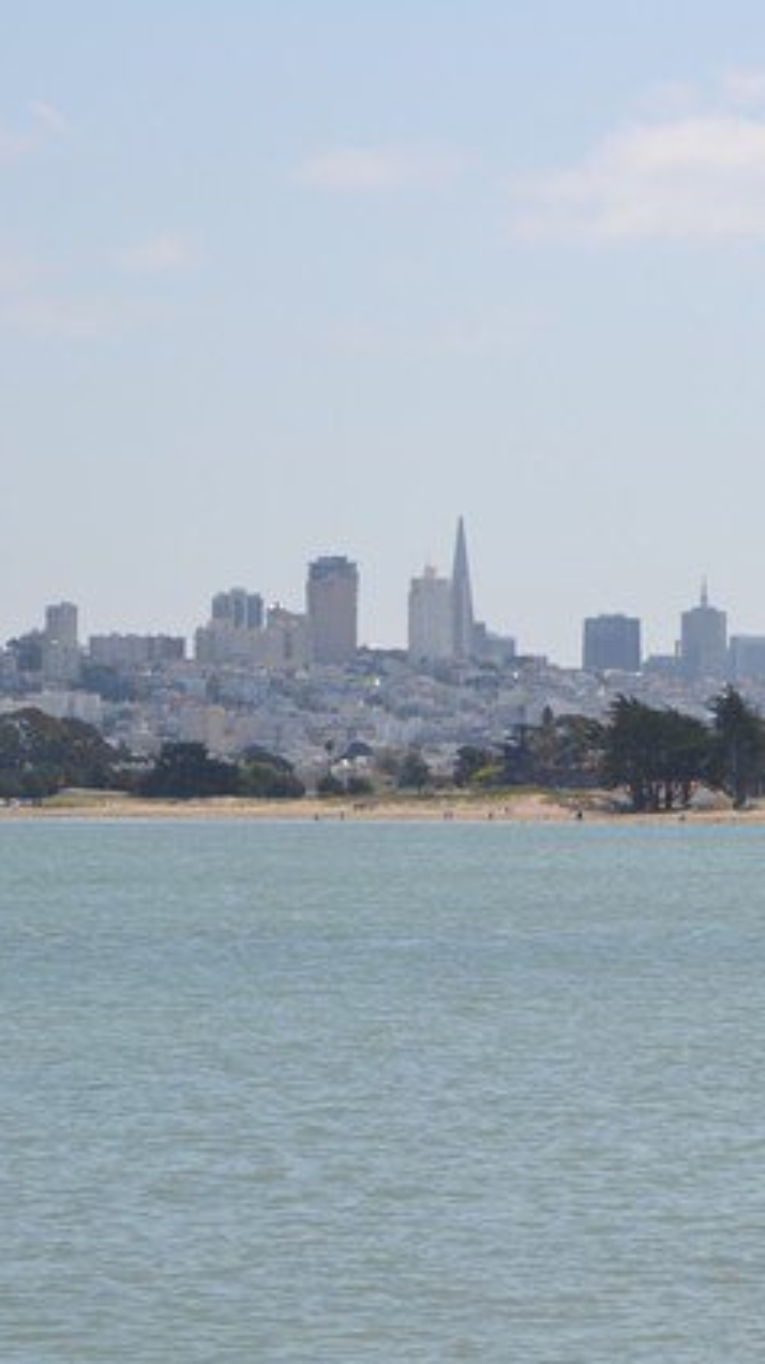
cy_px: 684
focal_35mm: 190
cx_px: 894
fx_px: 6863
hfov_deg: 6.3
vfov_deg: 11.3
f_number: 13
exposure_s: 1/125
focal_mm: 80
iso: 100
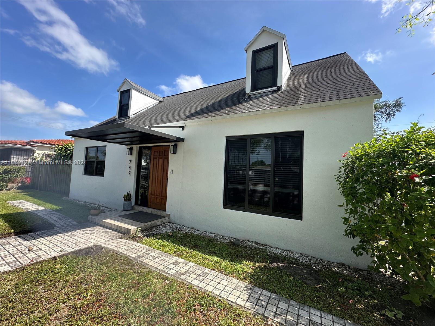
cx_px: 218
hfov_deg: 102.1
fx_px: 176
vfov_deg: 85.7
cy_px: 163
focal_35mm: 14
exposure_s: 1/686
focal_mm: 2.22
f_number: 2.2
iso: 40
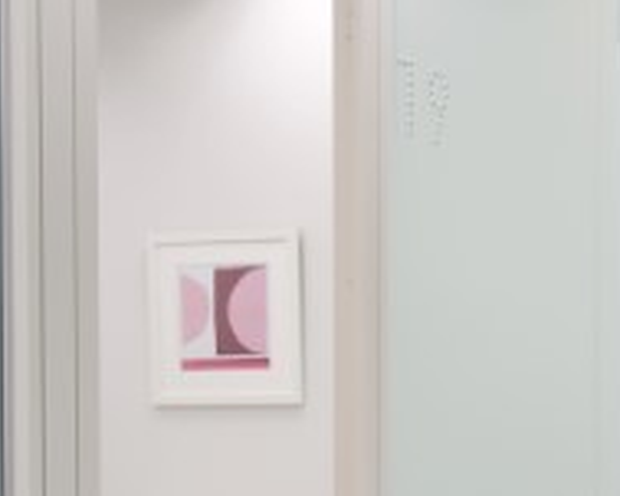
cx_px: 686
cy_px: 535
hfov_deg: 14.6
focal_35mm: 129
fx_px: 2358
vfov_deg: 11.8
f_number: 4
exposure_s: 1/25
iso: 100
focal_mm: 27
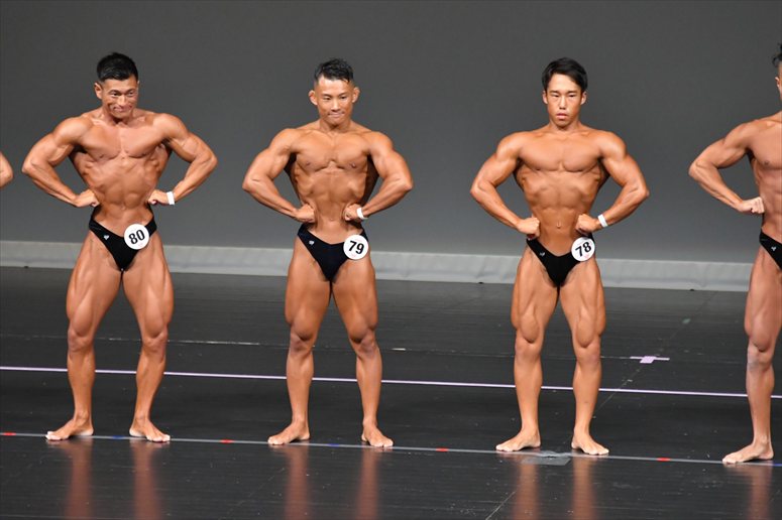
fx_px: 7491
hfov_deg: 6.0
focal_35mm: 345
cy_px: 260
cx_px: 391
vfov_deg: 4.0
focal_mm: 230
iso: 5000
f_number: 5.6
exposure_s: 1/400
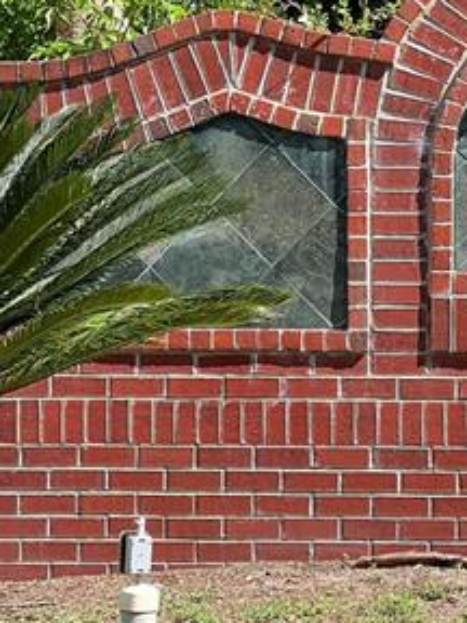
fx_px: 3688
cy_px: 37
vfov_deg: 9.6
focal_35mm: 205
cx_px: 448
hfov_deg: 7.2
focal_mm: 9
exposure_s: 1/222
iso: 32
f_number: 2.8
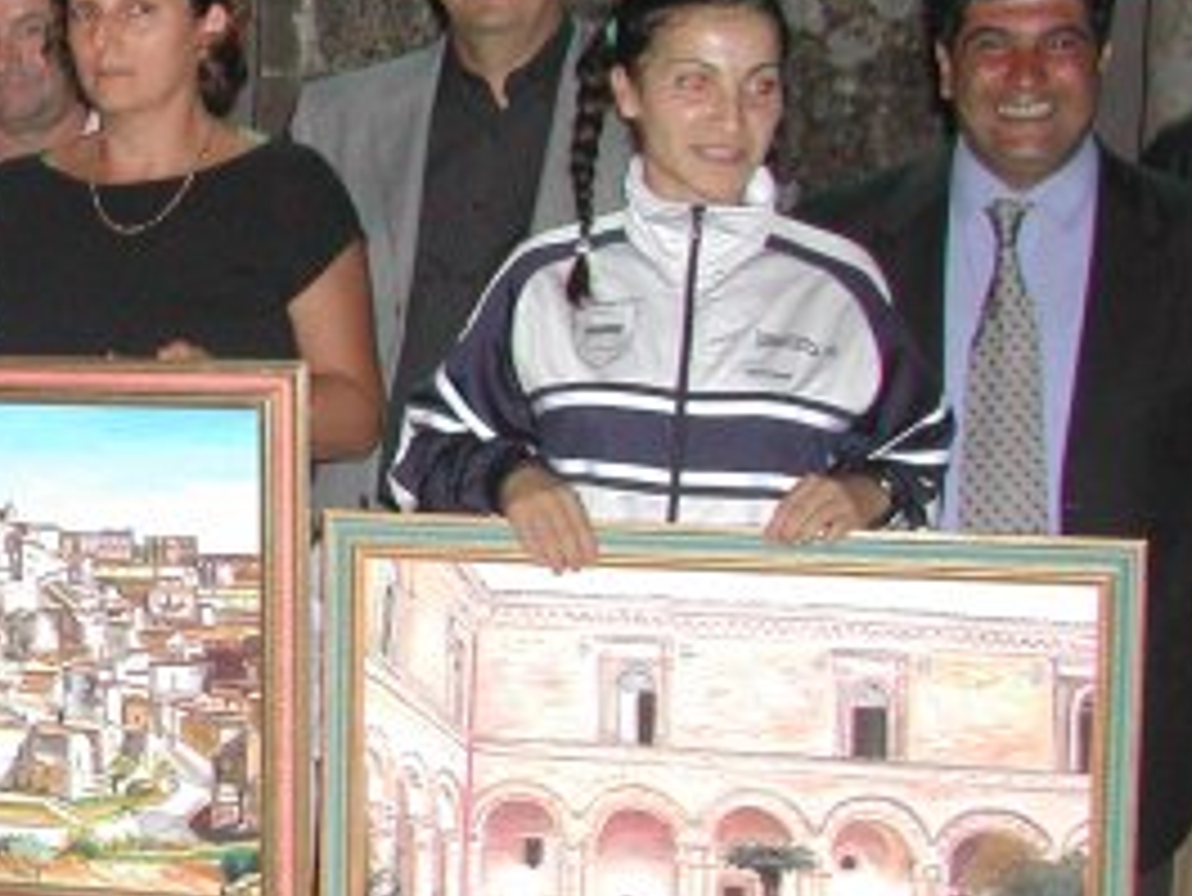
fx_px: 2963
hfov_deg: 21.6
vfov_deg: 17.1
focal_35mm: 86
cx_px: -121
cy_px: 297
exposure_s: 1/60
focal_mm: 8
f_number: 2.8
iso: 280
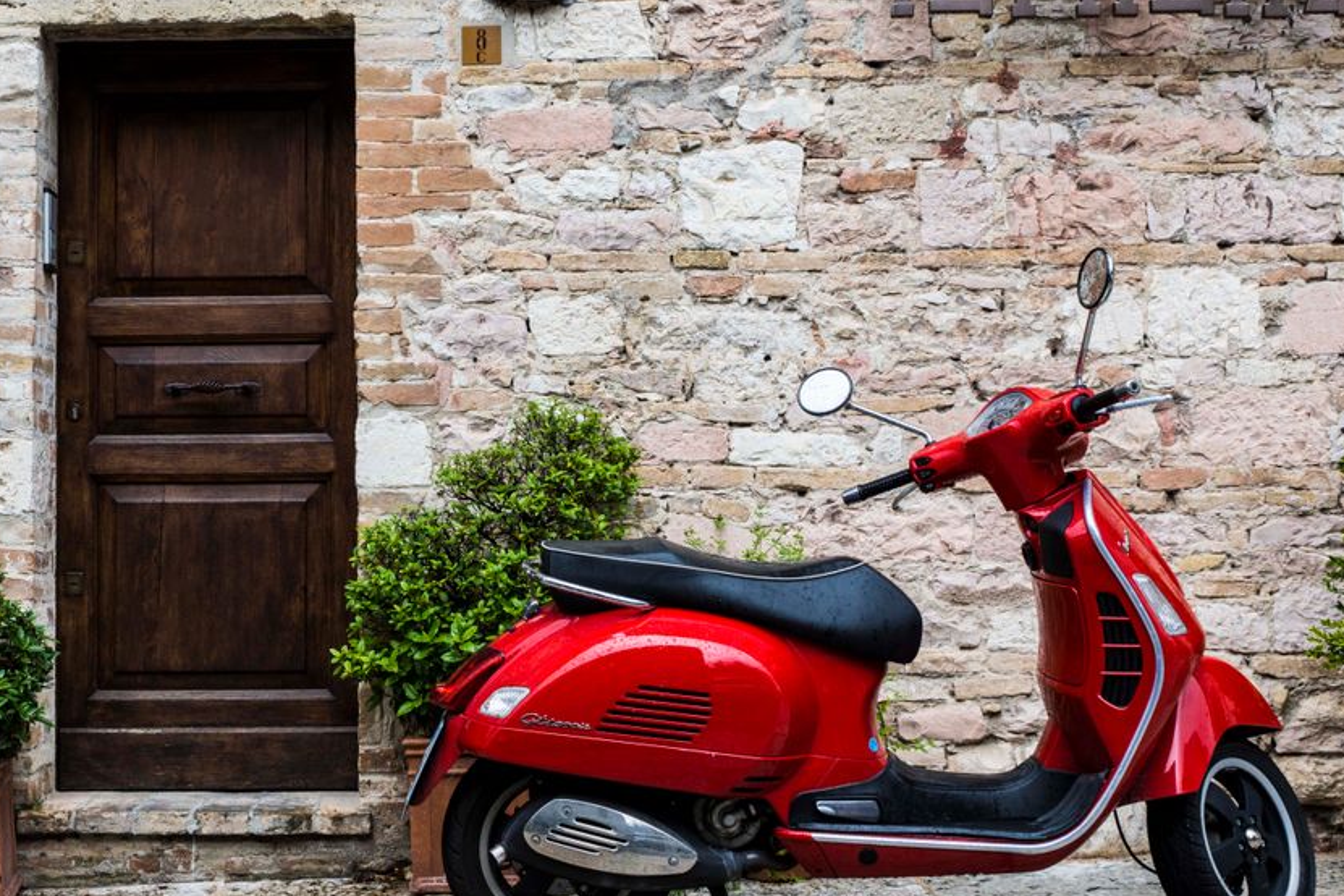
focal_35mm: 65
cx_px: 411
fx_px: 2426
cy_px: 333
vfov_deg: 20.9
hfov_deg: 30.6
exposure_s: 1/100
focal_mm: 30
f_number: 7.1
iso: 100
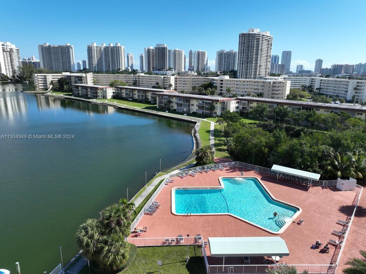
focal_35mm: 24
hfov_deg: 71.6
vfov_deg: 56.8
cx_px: 183
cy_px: 137
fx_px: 254
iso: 110
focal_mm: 12.29
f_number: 2.8
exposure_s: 1/2000
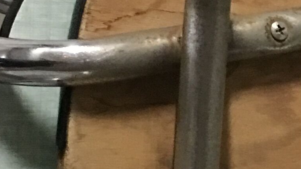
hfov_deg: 12.7
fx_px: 1333
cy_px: 148
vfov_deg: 7.2
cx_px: 314
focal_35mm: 167
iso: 125
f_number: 2.2
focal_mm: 4.15
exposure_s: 1/4
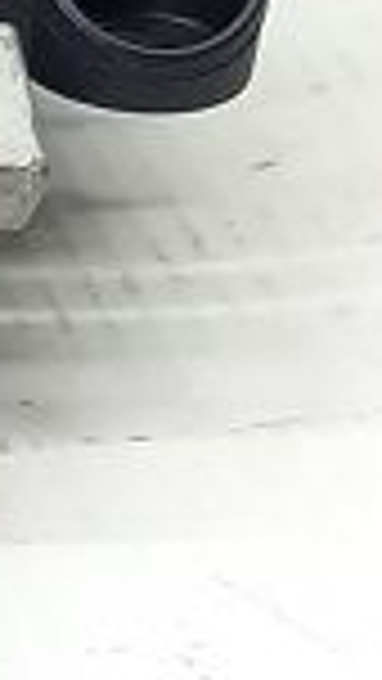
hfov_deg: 4.9
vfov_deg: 10.0
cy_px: 374
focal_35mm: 216
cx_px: -1317
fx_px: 3887
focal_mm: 4.6
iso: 80
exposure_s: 1/50
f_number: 2
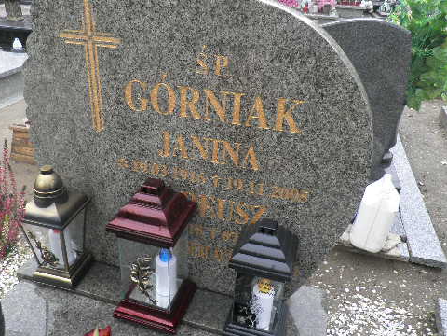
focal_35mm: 32
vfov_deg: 44.2
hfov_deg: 56.7
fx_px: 413
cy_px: 172
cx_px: 203
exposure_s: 1/30
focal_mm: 4.3
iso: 100
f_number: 3.3
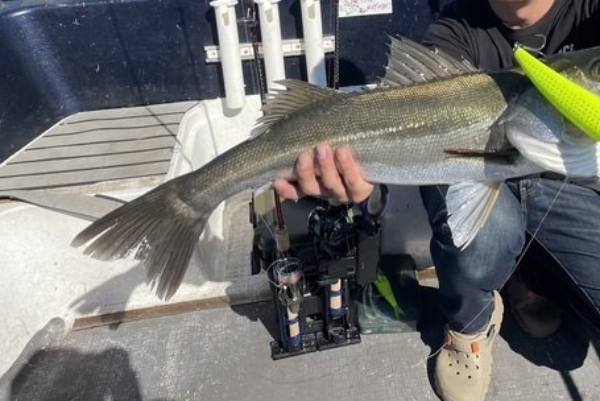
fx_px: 634
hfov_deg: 49.7
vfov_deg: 34.2
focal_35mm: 38
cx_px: 404
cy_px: 91
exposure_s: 1/2304
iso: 32
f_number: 1.6
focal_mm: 4.2
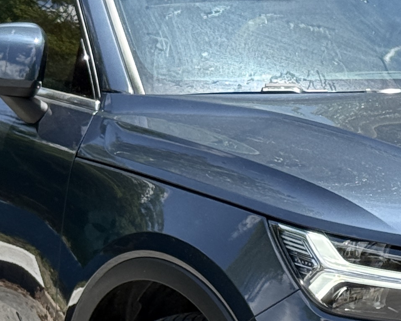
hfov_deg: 9.7
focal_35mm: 197
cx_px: 382
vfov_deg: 7.8
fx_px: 2338
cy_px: 201
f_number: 1.78
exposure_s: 1/2762
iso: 100
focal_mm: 6.76
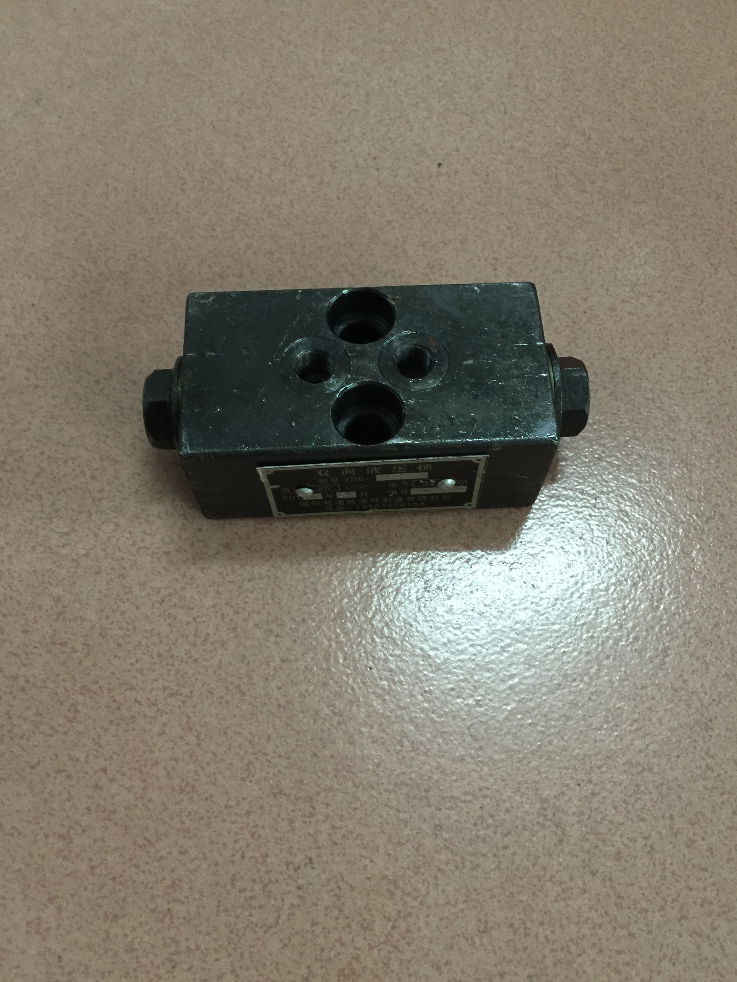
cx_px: 368
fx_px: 823
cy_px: 491
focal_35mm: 29
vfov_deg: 61.7
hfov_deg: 48.2
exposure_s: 1/10
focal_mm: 4.15
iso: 125
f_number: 2.2
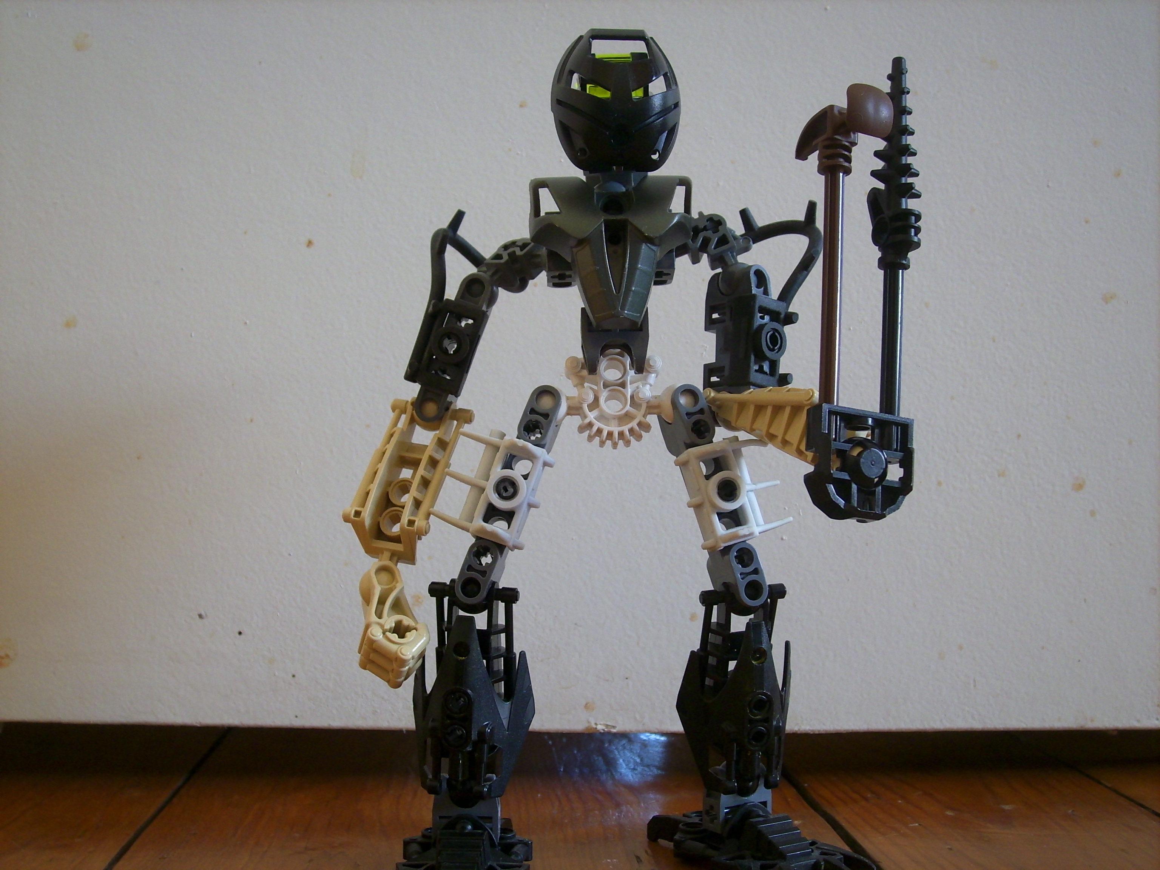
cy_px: 435
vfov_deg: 36.0
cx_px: 580
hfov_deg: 46.8
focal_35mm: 40
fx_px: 1340
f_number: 3.1
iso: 50
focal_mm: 7.43
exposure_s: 1/9
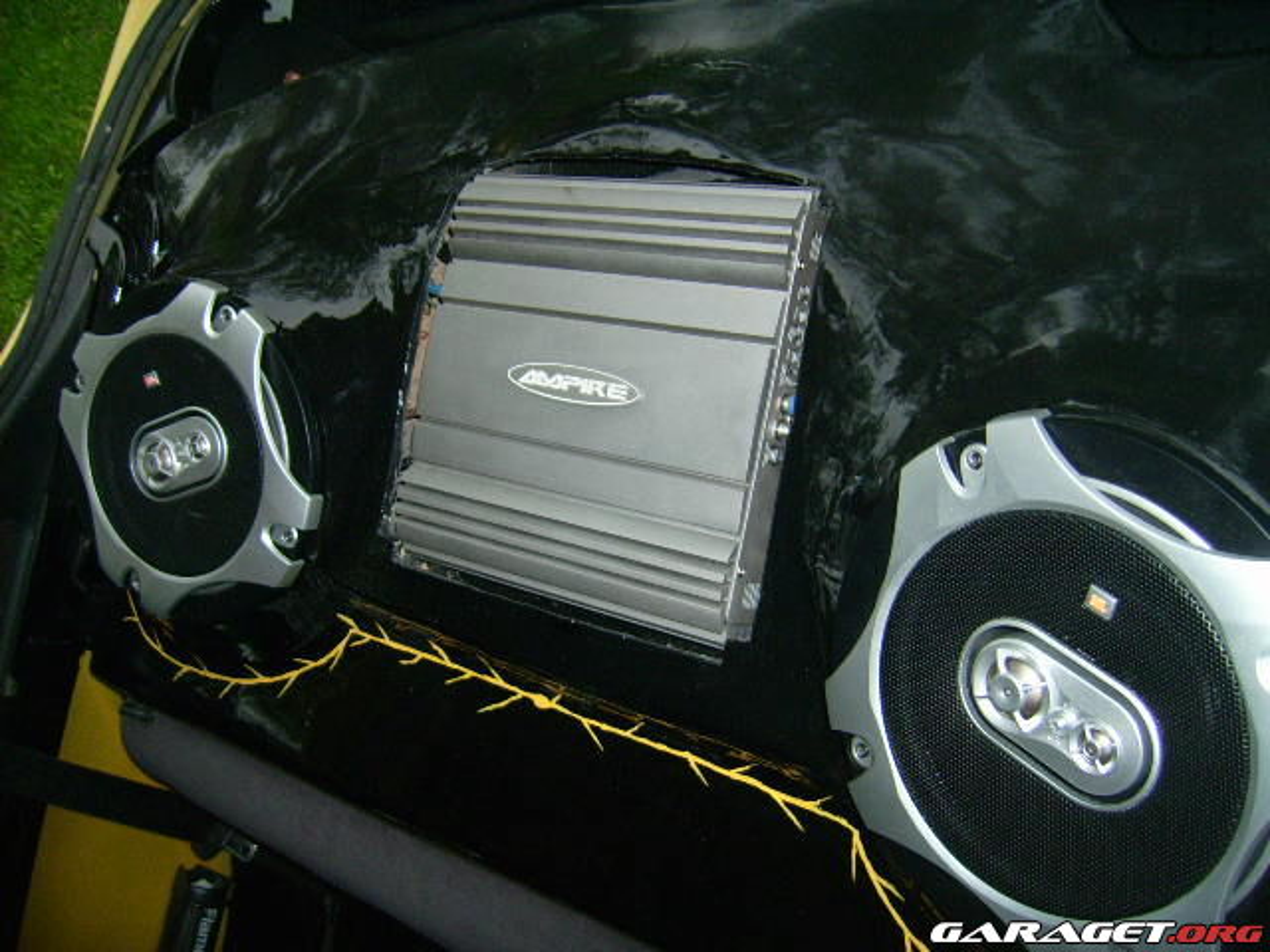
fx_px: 1284
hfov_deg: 52.6
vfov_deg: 40.7
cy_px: 476
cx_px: 635
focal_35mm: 35
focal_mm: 5.95
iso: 100
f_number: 2.8
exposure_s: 1/60
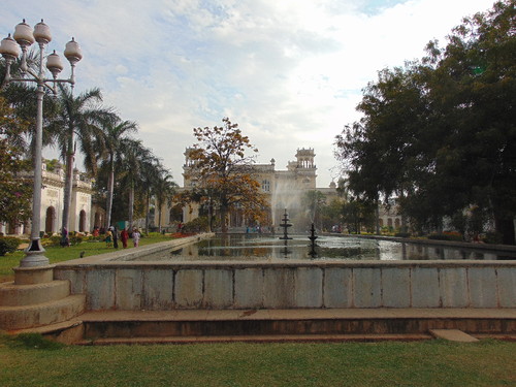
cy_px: 194
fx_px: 373
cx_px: 258
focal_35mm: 25
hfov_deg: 69.4
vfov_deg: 54.9
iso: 80
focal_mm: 4.5
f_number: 7.7
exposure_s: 1/320
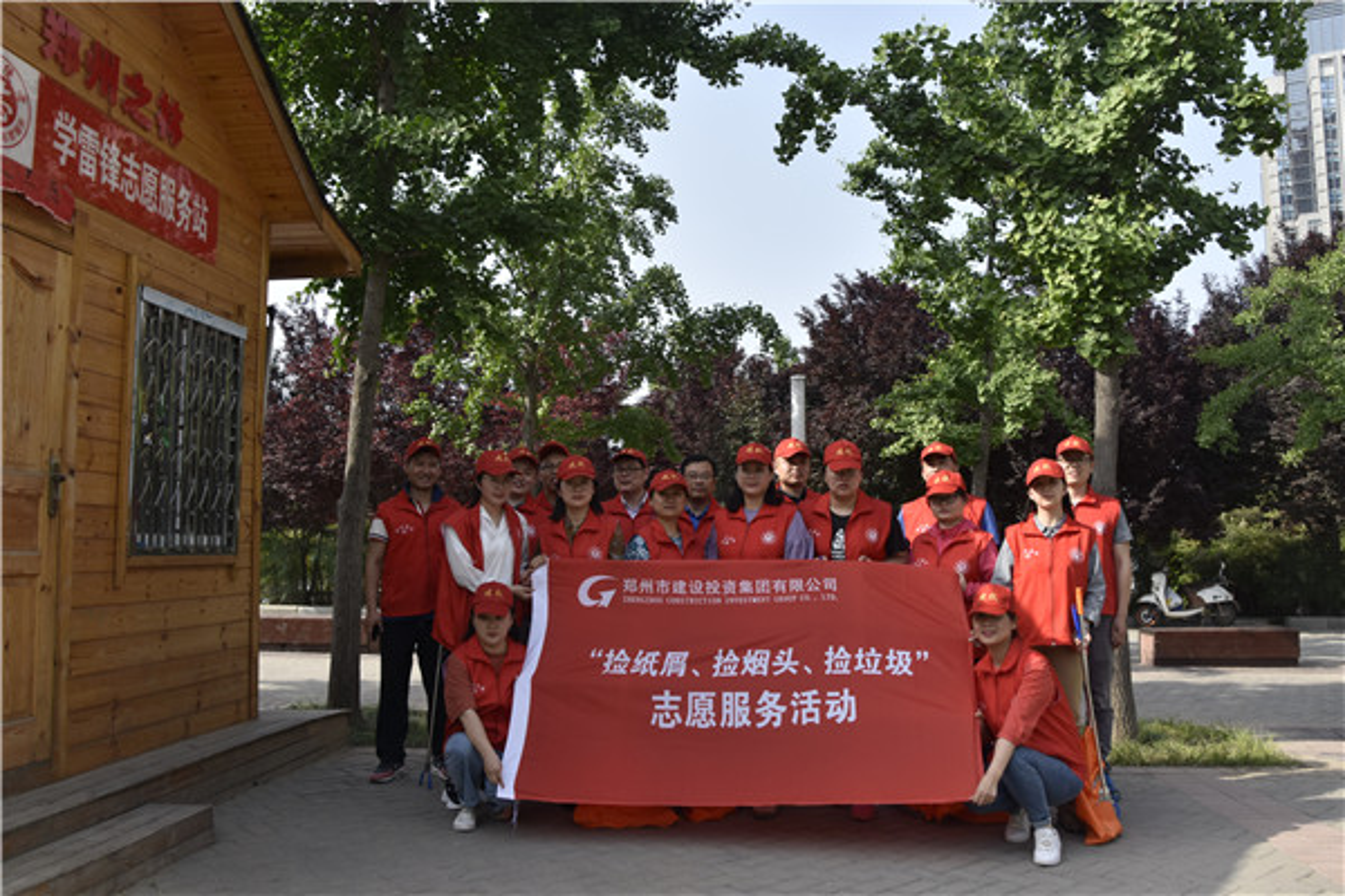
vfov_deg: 47.9
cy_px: 448
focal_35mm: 27
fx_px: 1009
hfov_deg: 67.4
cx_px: 672
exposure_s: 1/500
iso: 360
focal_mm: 18
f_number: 8
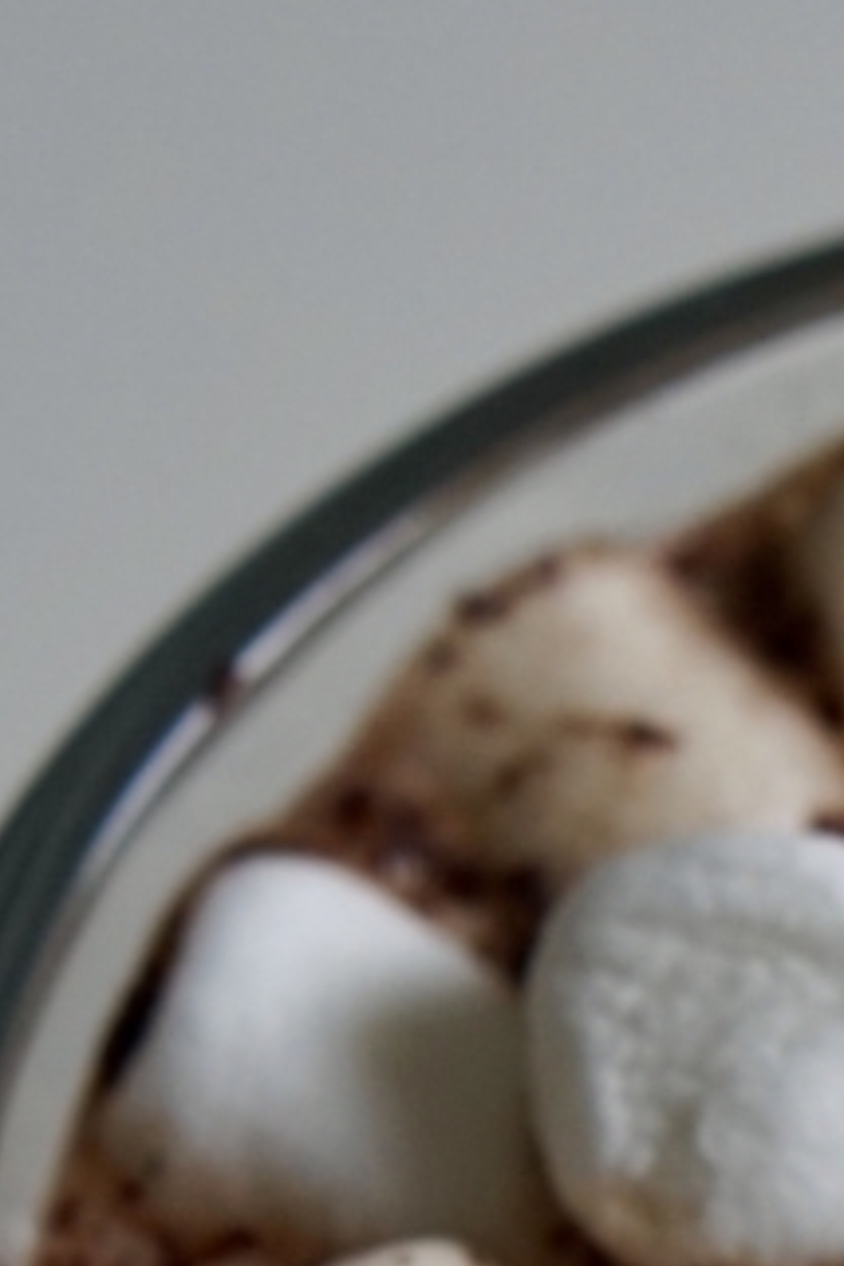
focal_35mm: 359
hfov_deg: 3.8
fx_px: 12624
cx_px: 1388
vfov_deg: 5.6
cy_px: 2583
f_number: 4
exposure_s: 1/80
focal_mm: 50
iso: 400
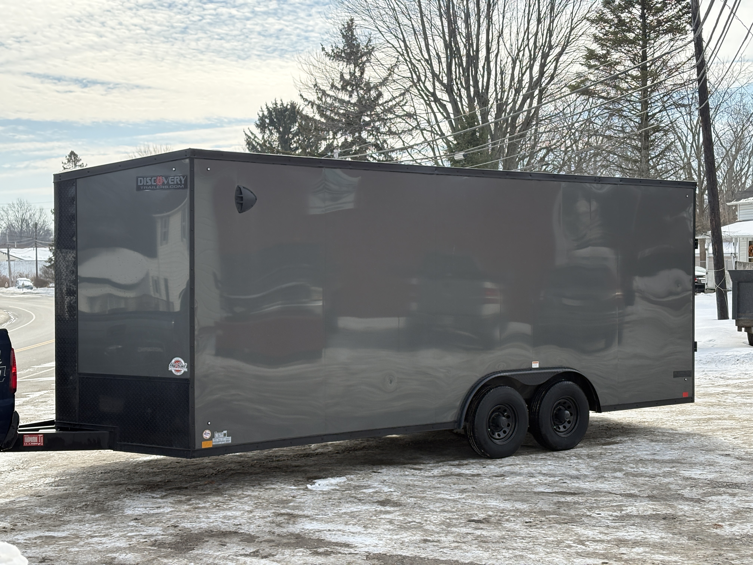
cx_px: 376
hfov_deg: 36.8
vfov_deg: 28.0
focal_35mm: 52
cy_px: 282
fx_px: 1131
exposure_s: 1/2747
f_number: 1.6
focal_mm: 5.96
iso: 50
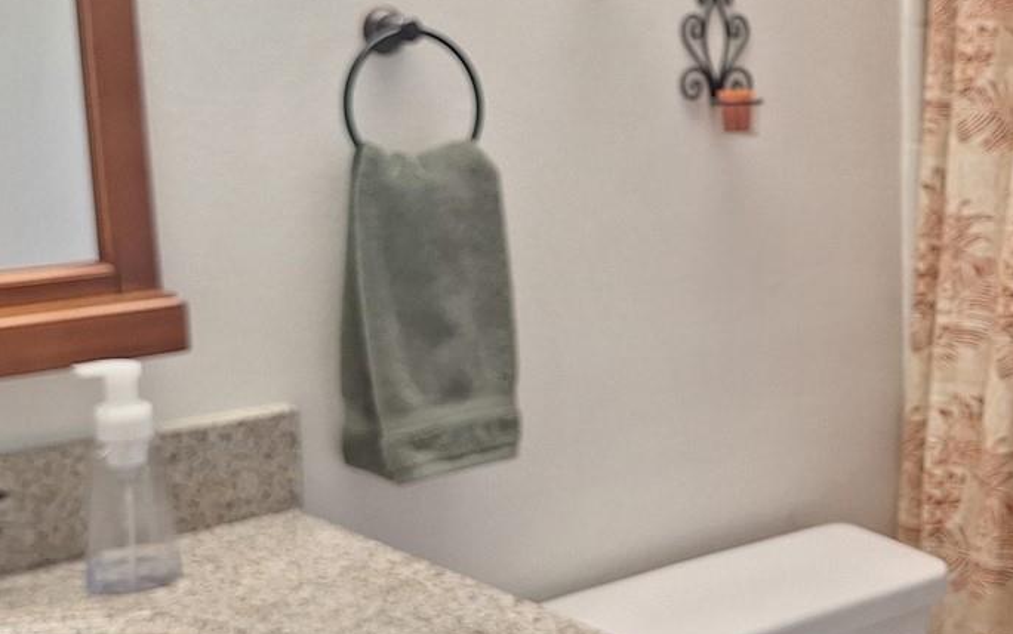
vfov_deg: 22.8
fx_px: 1574
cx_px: 757
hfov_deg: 34.9
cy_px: 286
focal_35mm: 57
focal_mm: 5.54
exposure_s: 1/120
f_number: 1.8
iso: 50
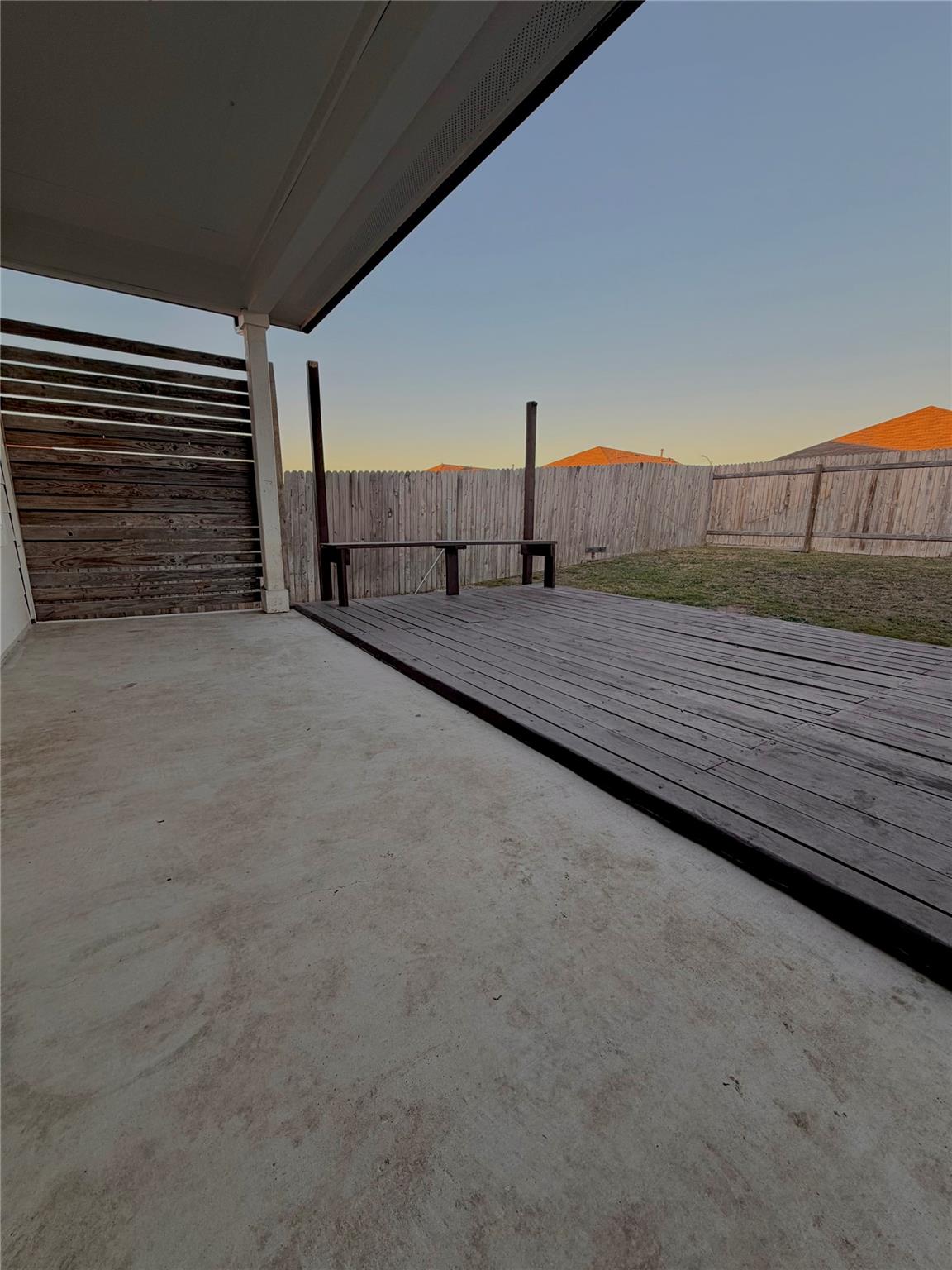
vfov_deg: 102.1
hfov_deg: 85.7
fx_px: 513
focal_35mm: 14
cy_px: 635
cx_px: 476
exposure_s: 1/147
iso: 40
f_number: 2.2
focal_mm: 2.22
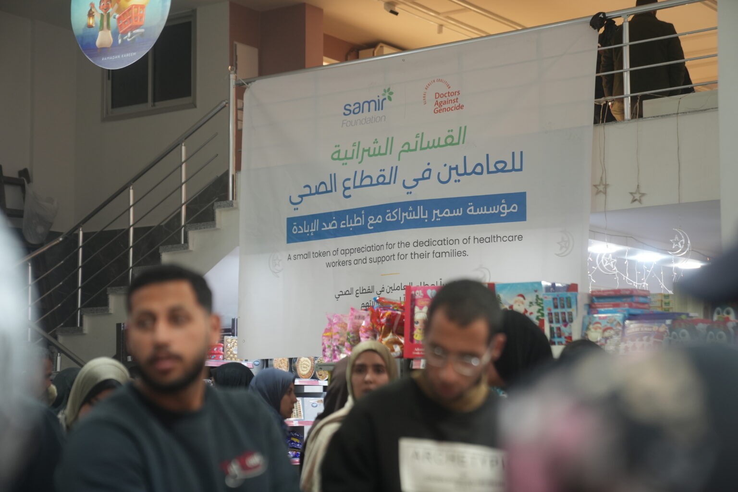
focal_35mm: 70
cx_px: 369
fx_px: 1435
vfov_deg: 19.5
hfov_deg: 28.8
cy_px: 246
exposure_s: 1/200
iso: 1000
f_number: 2.8
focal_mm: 70
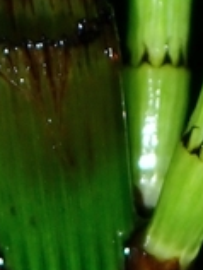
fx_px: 4273
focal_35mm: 548
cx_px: 104
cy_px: 205
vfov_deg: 3.6
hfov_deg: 2.7
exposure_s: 1/200
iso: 200
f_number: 6.3
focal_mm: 18
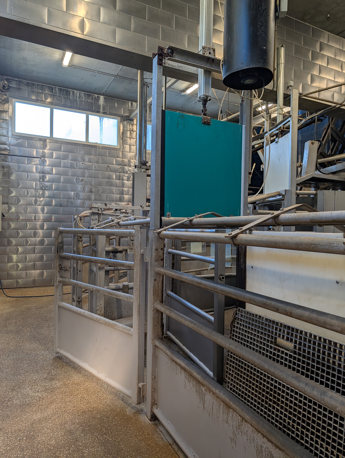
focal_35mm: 24
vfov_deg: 71.5
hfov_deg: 56.9
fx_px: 318
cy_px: 229
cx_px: 172
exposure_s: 1/100
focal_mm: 6.9
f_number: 1.68
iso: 33
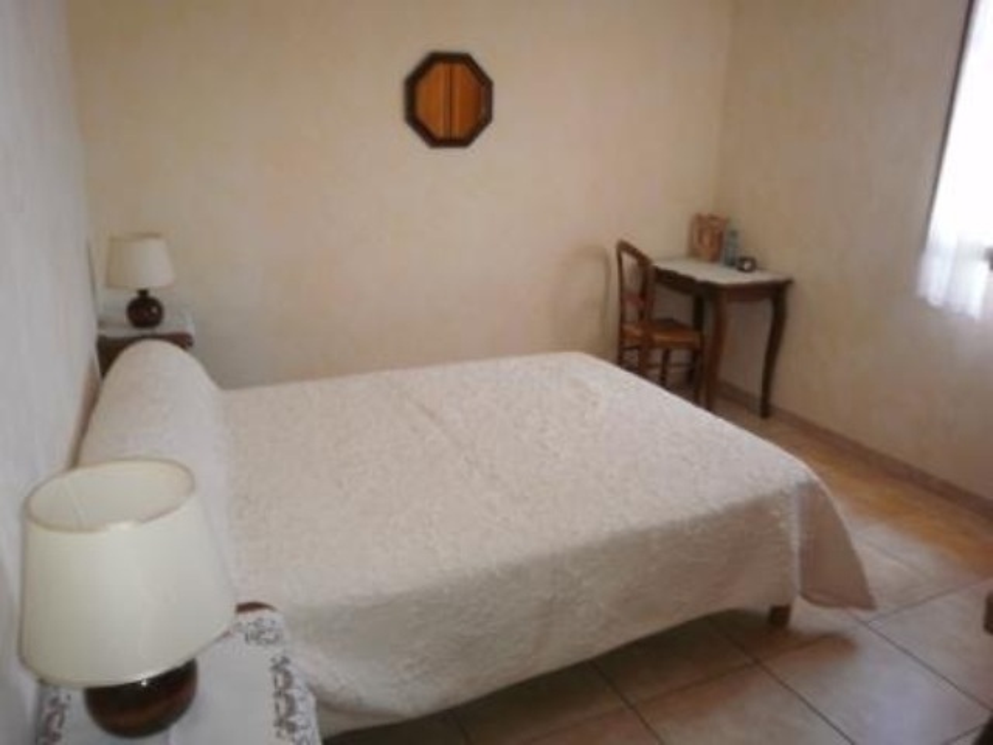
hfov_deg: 67.3
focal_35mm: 26
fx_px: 746
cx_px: 496
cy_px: 372
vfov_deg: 53.1
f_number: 2.6
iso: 125
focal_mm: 4.65
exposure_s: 1/25
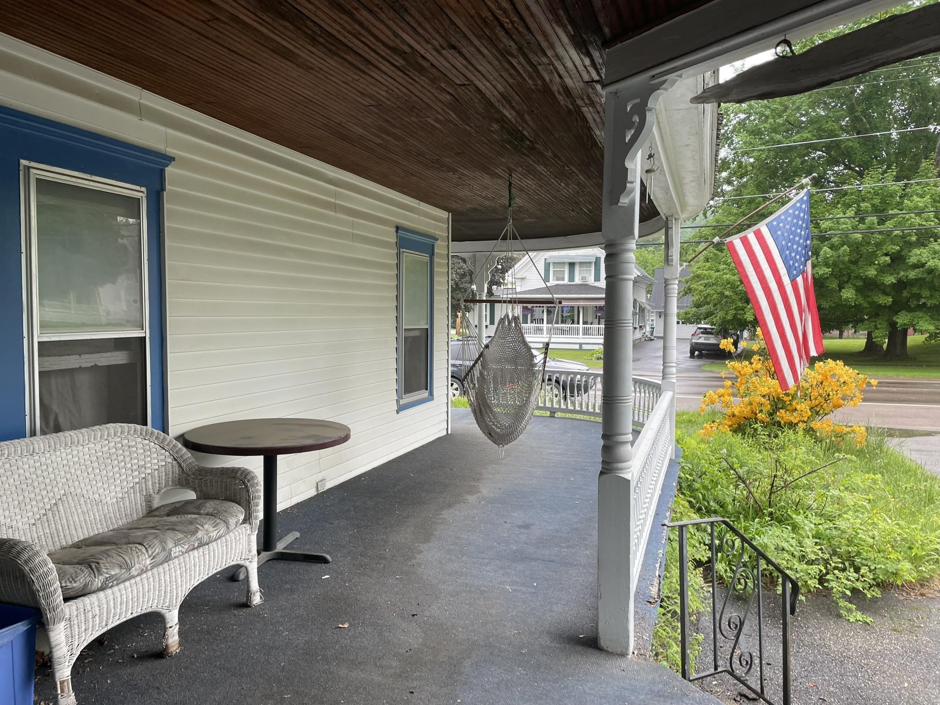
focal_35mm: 26
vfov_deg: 53.1
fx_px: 706
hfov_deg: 67.3
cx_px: 470
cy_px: 352
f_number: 1.6
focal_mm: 4.2
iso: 32
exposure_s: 1/121
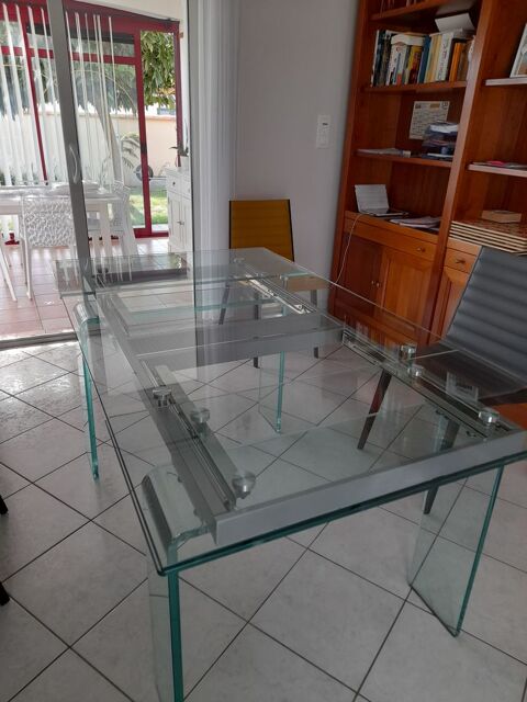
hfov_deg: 54.9
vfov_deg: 69.4
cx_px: 264
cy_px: 351
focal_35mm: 25
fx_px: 507
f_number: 2
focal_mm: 4.6
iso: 80
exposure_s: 1/60
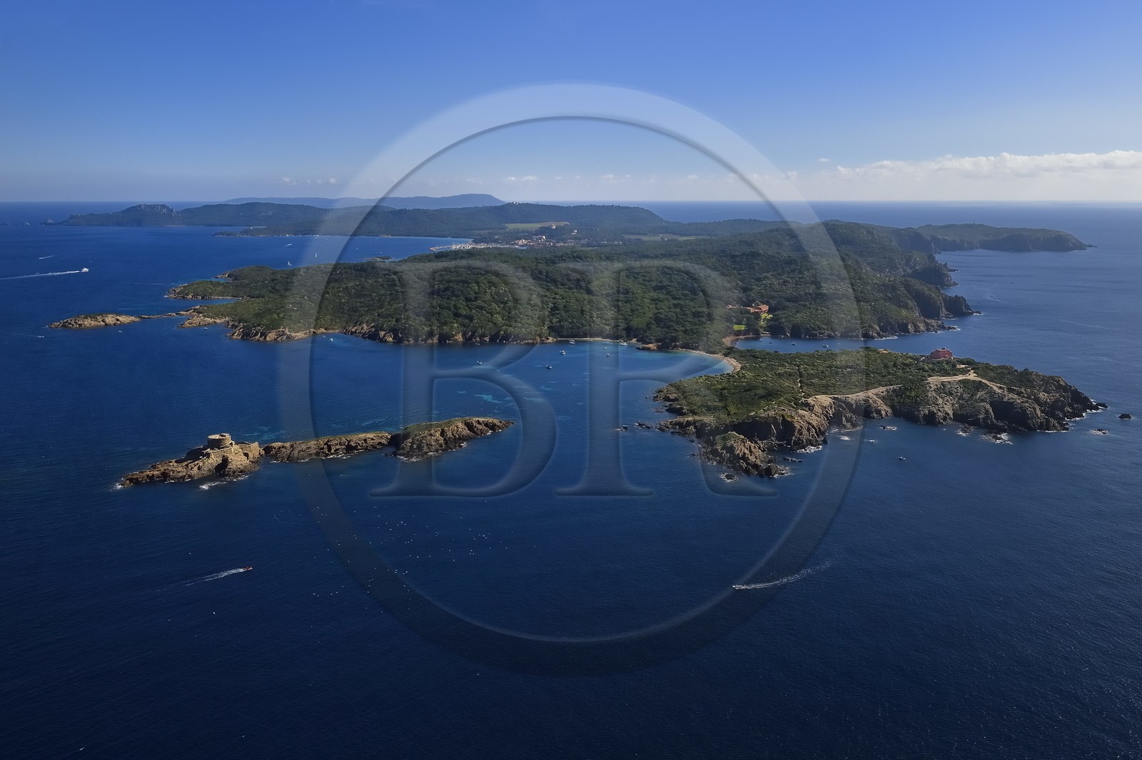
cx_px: 571
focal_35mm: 34
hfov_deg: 55.8
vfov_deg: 38.8
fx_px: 1078
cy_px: 380
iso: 400
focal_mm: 34
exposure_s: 1/1250
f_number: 10
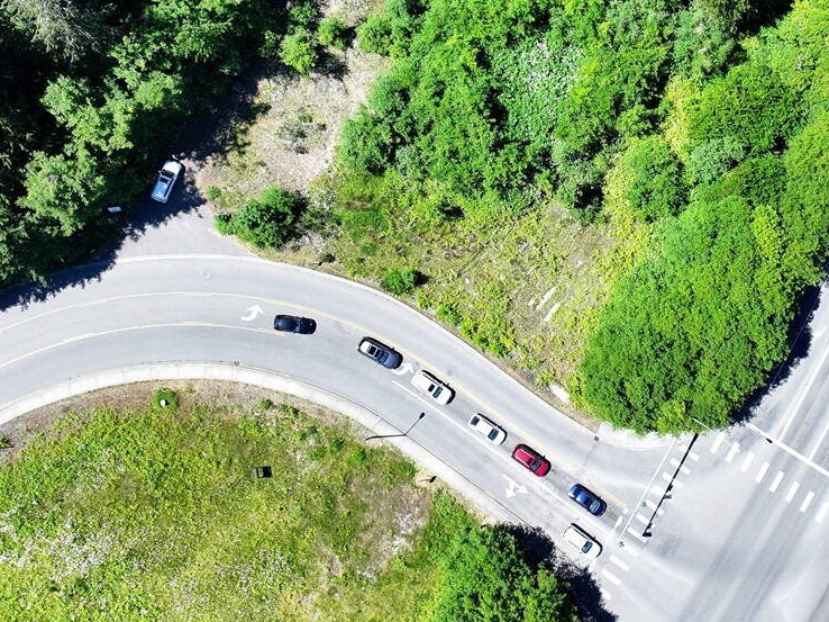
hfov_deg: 36.6
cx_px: 517
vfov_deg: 27.5
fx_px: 1245
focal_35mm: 52
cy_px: 138
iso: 100
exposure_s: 1/800
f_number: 2.8
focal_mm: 12.29
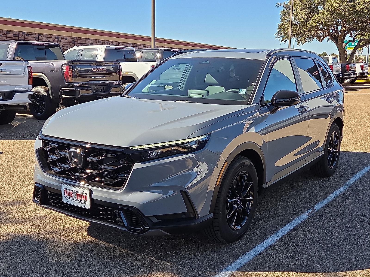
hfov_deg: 46.8
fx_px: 428
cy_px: 138
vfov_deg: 36.0
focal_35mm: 40
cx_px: 185
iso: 25
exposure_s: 1/1000
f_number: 1.8
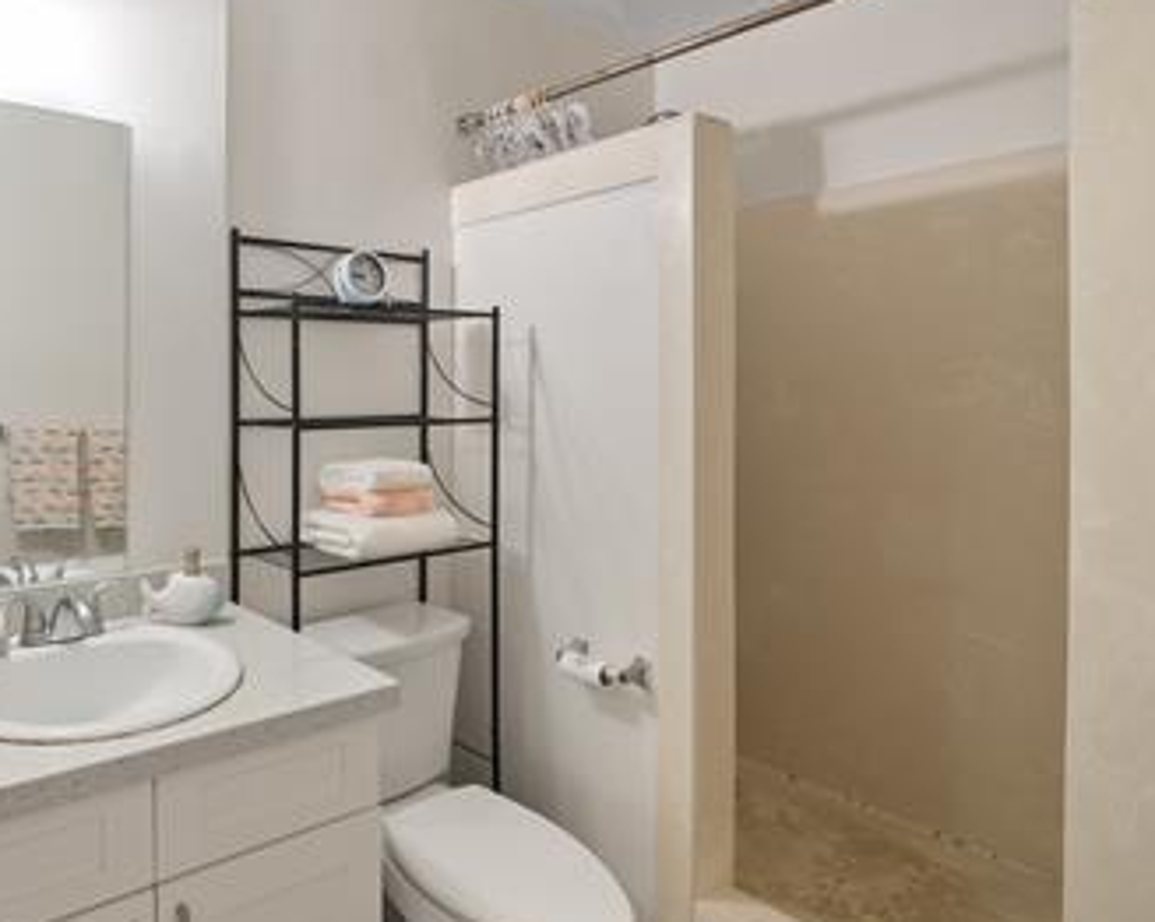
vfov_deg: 62.6
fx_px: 752
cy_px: 371
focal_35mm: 22
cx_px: 264
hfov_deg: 69.2
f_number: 9
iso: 100
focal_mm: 12
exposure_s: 4
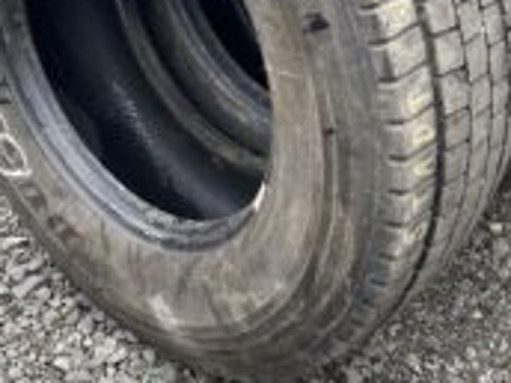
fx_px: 960
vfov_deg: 21.8
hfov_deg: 29.6
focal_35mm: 65
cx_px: 348
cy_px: 7
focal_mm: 4.25
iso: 32
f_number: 1.8
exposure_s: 1/130
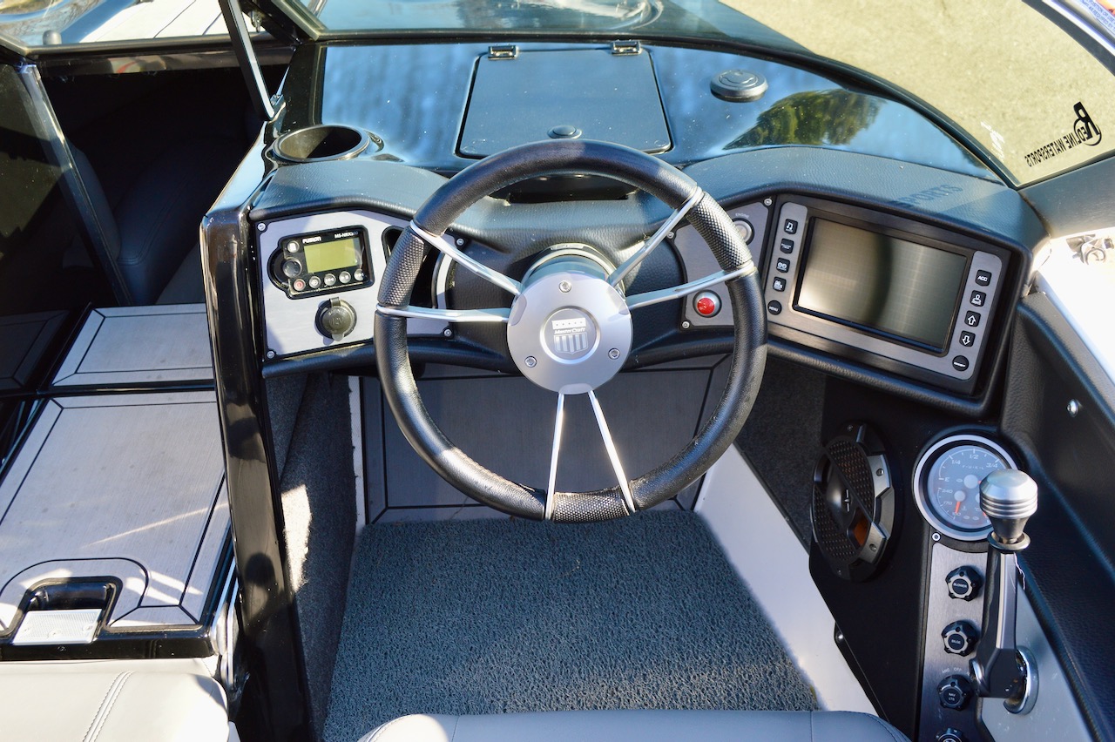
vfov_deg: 34.2
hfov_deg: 49.6
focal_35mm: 39
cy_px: 371
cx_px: 558
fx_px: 1207
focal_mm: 26
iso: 360
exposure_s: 1/125
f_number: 5.6
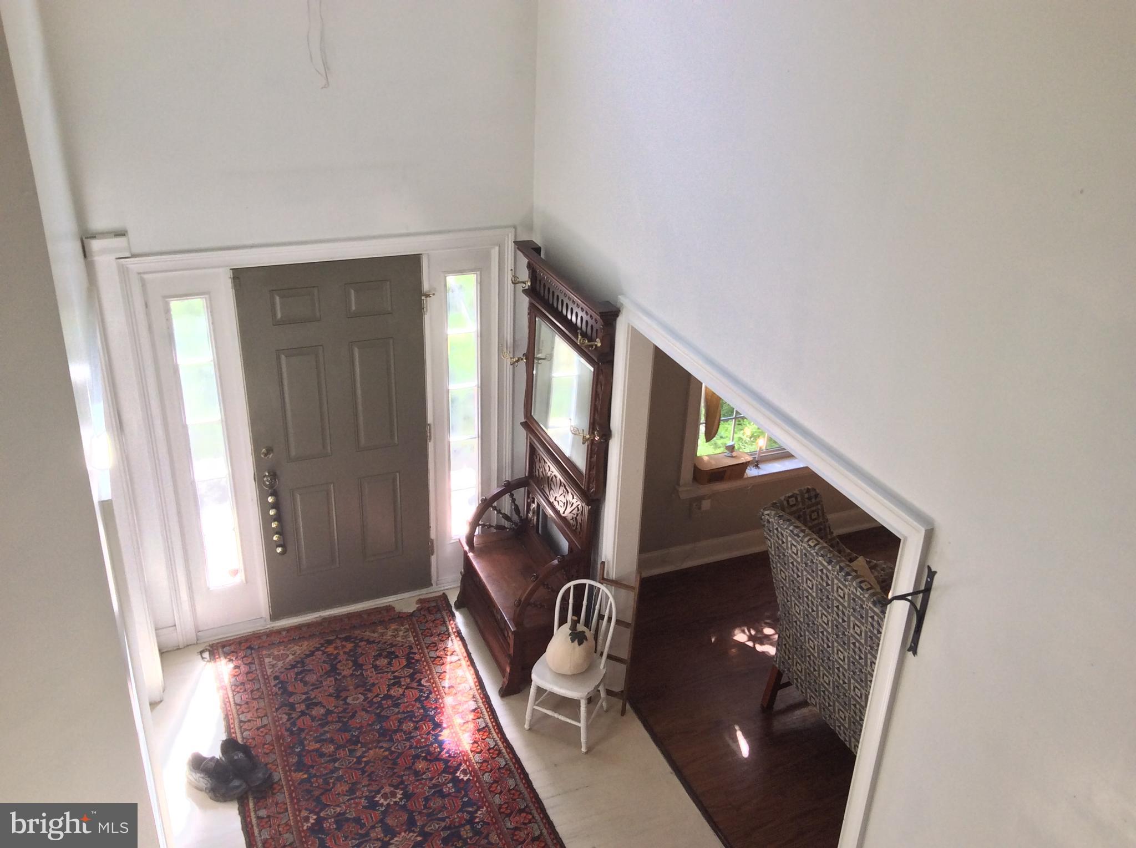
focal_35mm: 32
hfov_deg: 56.9
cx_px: 568
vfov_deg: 44.0
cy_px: 424
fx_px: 1048
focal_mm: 3.3
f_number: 2.4
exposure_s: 1/30
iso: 32
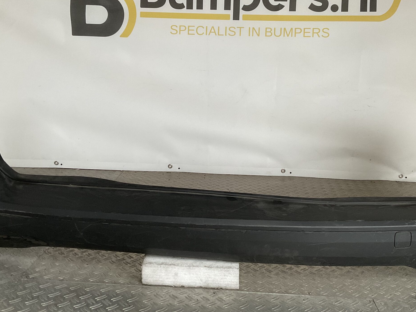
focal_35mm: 40
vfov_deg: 35.9
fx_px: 481
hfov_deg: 46.8
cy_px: 134
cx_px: 224
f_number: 1.8
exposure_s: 1/50
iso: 125
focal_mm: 3
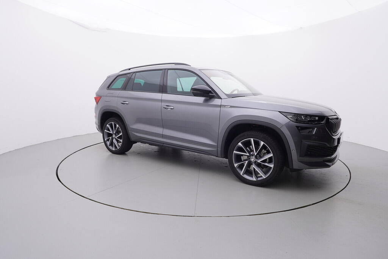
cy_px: 130
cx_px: 194
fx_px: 243
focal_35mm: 22
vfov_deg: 56.2
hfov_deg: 77.3
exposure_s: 1/80
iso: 200
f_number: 5
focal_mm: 15
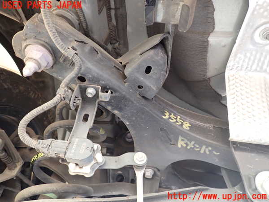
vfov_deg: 54.9
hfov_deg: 69.4
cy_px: 101
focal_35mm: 25
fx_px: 194
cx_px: 134
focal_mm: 4.5
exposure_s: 1/30
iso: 200
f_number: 2
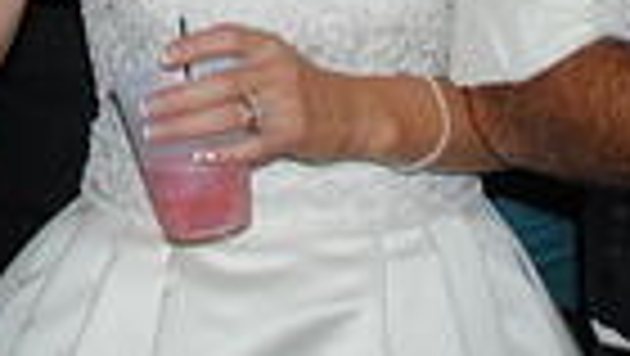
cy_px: -433
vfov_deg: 8.7
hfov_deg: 16.4
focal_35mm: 129
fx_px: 2157
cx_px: 81
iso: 200
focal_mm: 18
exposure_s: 1/60
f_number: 3.5
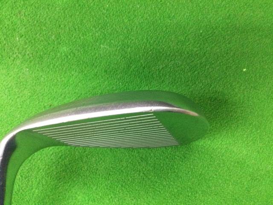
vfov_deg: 45.4
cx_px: 136
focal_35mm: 31
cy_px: 102
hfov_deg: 58.4
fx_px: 244
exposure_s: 1/30
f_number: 2.4
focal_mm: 3.3
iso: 200
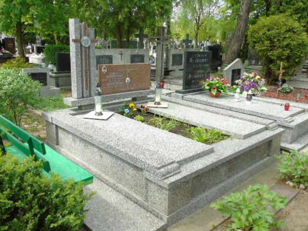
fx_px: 258
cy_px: 116
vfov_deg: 48.2
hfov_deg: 61.7
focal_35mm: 29
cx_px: 154
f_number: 3.6
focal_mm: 5.2
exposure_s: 1/160
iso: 80
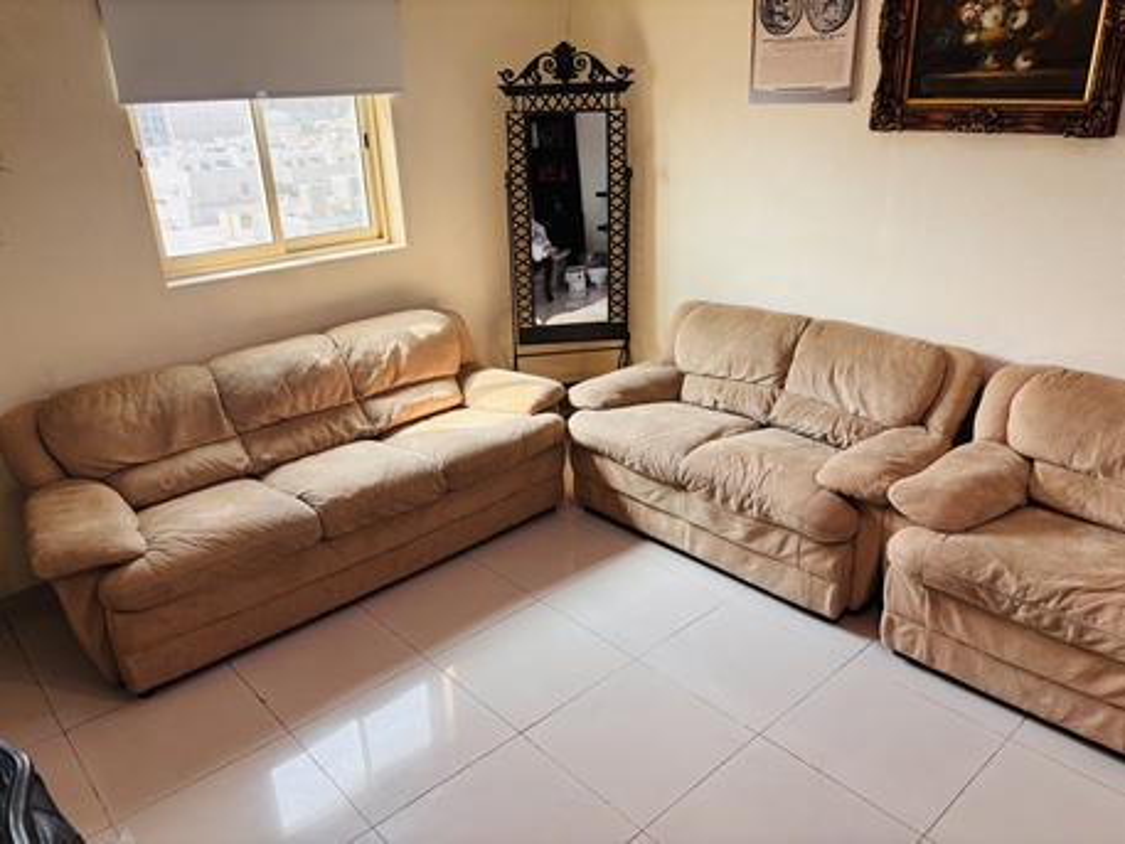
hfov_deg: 67.3
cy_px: 422
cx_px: 562
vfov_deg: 53.1
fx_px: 845
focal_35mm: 26
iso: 100
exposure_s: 1/120
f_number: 1.6
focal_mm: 5.96
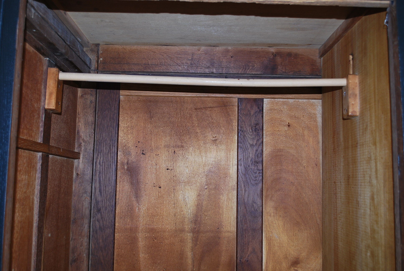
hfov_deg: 49.5
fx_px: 438
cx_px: 202
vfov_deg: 34.3
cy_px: 136
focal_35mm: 39
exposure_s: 1/60
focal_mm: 26
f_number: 4.2
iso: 200
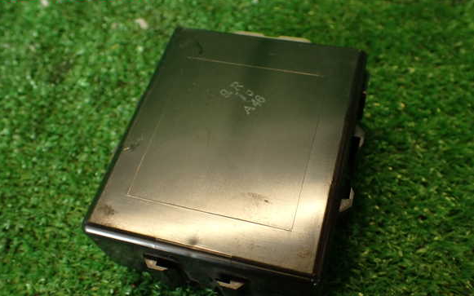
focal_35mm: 35
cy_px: 167
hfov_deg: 55.3
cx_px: 241
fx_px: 452
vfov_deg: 36.2
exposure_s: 1/50
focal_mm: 5.79
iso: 200
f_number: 2.4
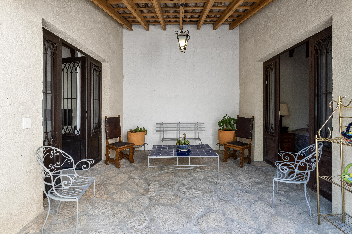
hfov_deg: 95.0
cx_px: 176
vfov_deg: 72.1
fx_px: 161
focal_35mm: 16
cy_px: 117
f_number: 8
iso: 400
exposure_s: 1/45
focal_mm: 11
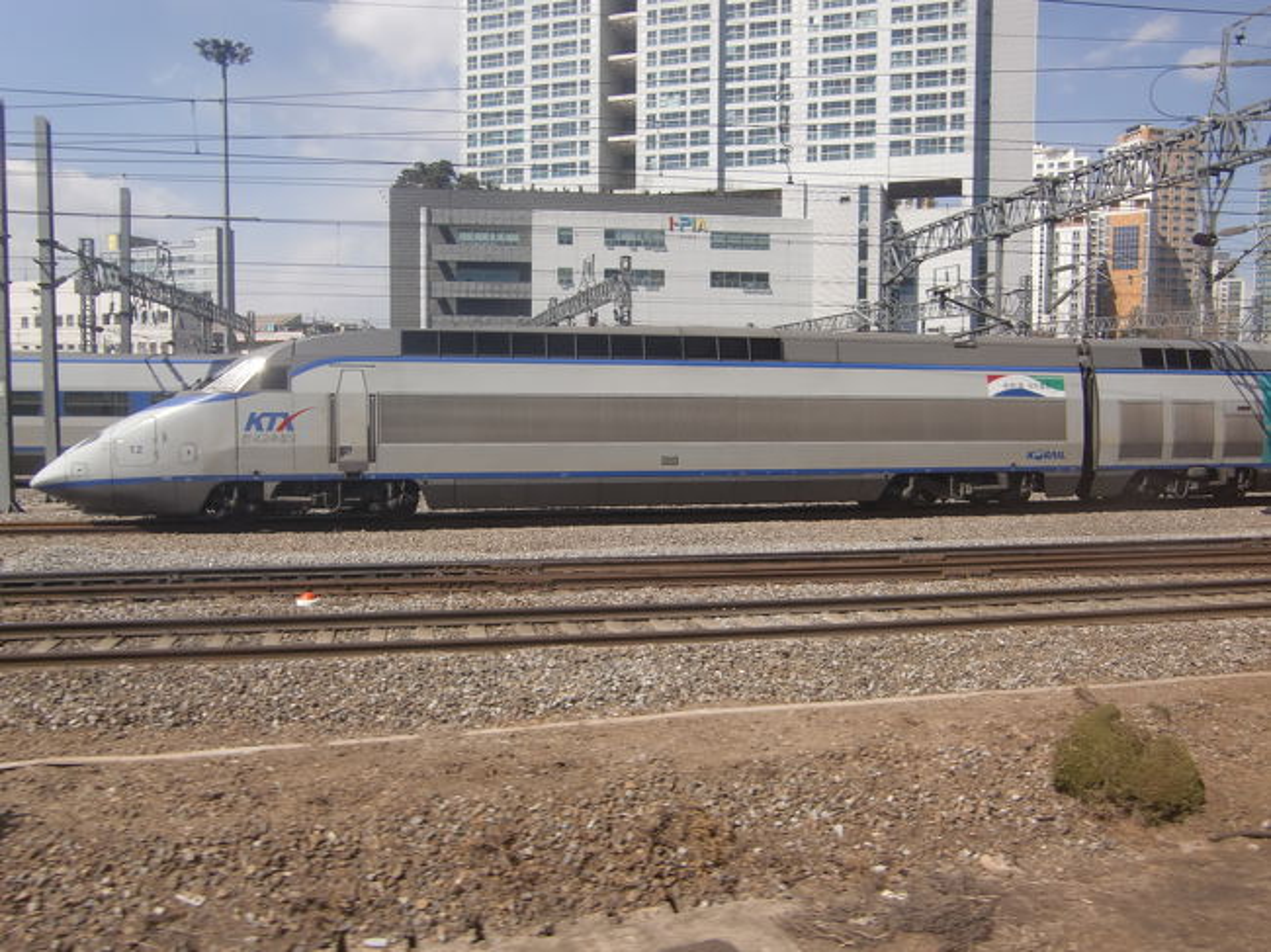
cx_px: 636
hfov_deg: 63.5
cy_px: 476
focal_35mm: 28
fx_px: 1028
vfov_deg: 49.7
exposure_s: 1/640
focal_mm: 4.9
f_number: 2.6
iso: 64
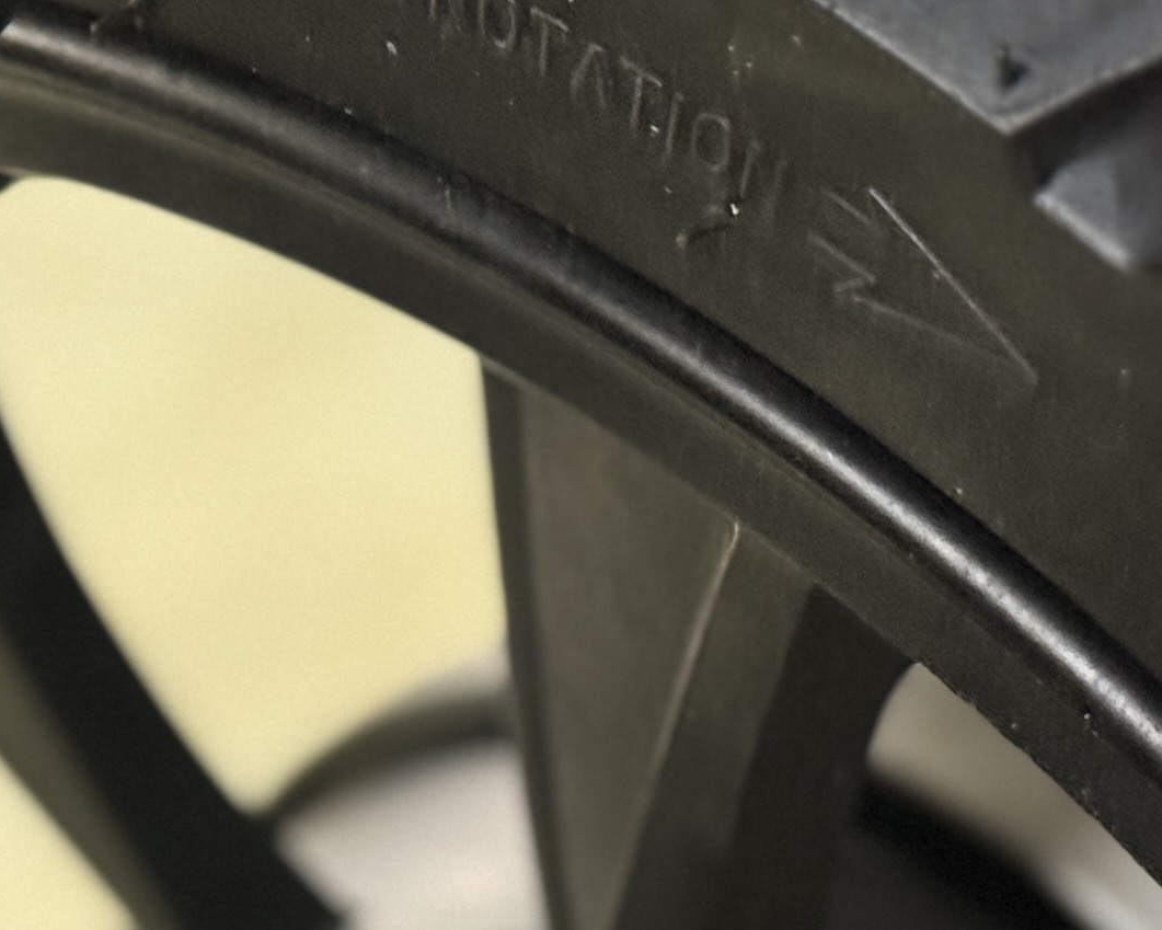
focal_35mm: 178
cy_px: 989
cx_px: 147
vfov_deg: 8.6
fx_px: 6122
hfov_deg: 10.8
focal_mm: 6.76
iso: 500
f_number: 1.78
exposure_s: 1/33
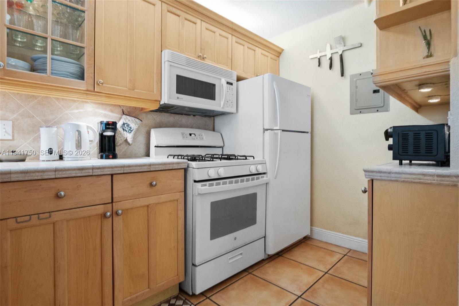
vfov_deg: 67.4
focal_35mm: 18
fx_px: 229
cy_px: 153
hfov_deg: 90.0
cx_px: 230
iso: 2000
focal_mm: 12
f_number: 8
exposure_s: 1/20
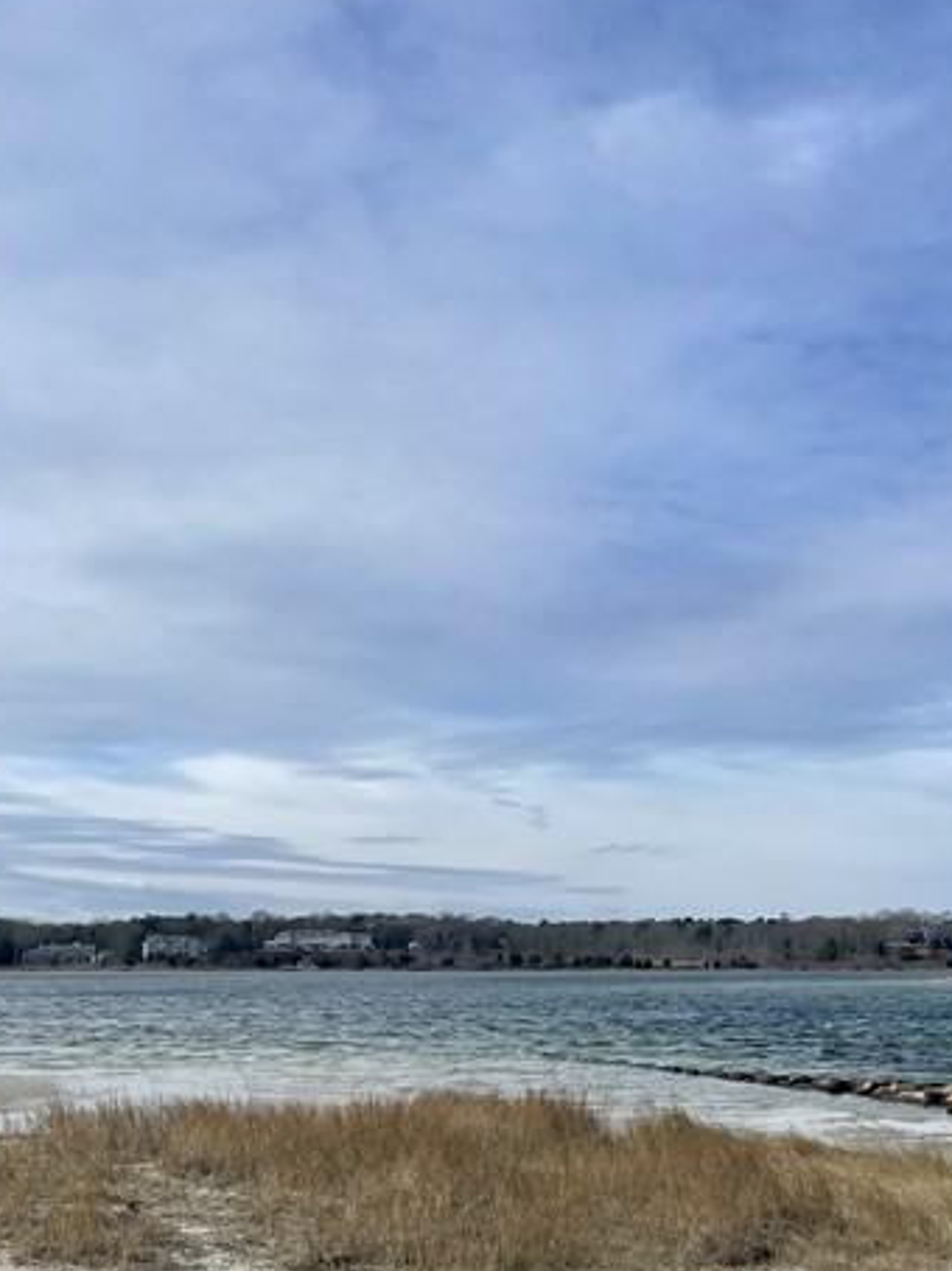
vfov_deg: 41.4
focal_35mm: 44
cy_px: 994
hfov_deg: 32.6
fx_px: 1615
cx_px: 633
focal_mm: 4.2
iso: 32
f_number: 1.6
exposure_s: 1/4292
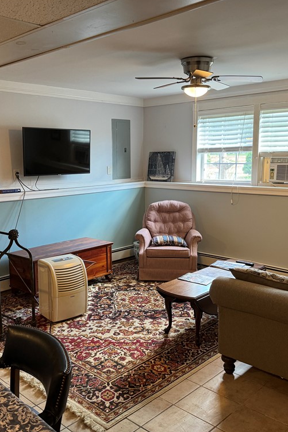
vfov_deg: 55.8
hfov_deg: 38.8
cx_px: 124
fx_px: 408
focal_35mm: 34
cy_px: 215
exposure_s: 1/60
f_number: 1.78
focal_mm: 6.76
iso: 320
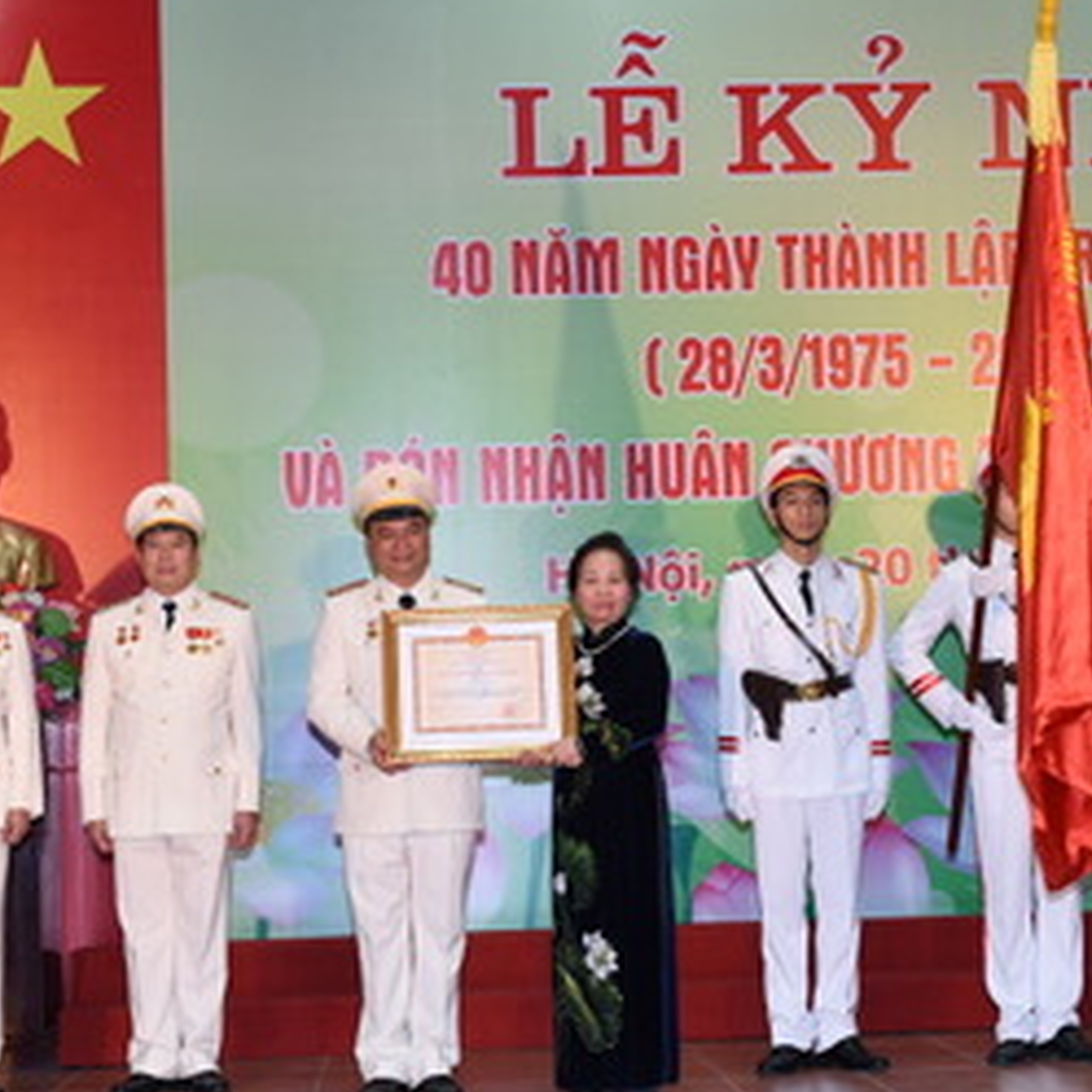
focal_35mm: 75
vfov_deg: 23.1
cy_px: 533
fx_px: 2677
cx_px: 596
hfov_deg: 23.1
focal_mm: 44
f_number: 5
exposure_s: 1/125
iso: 1250
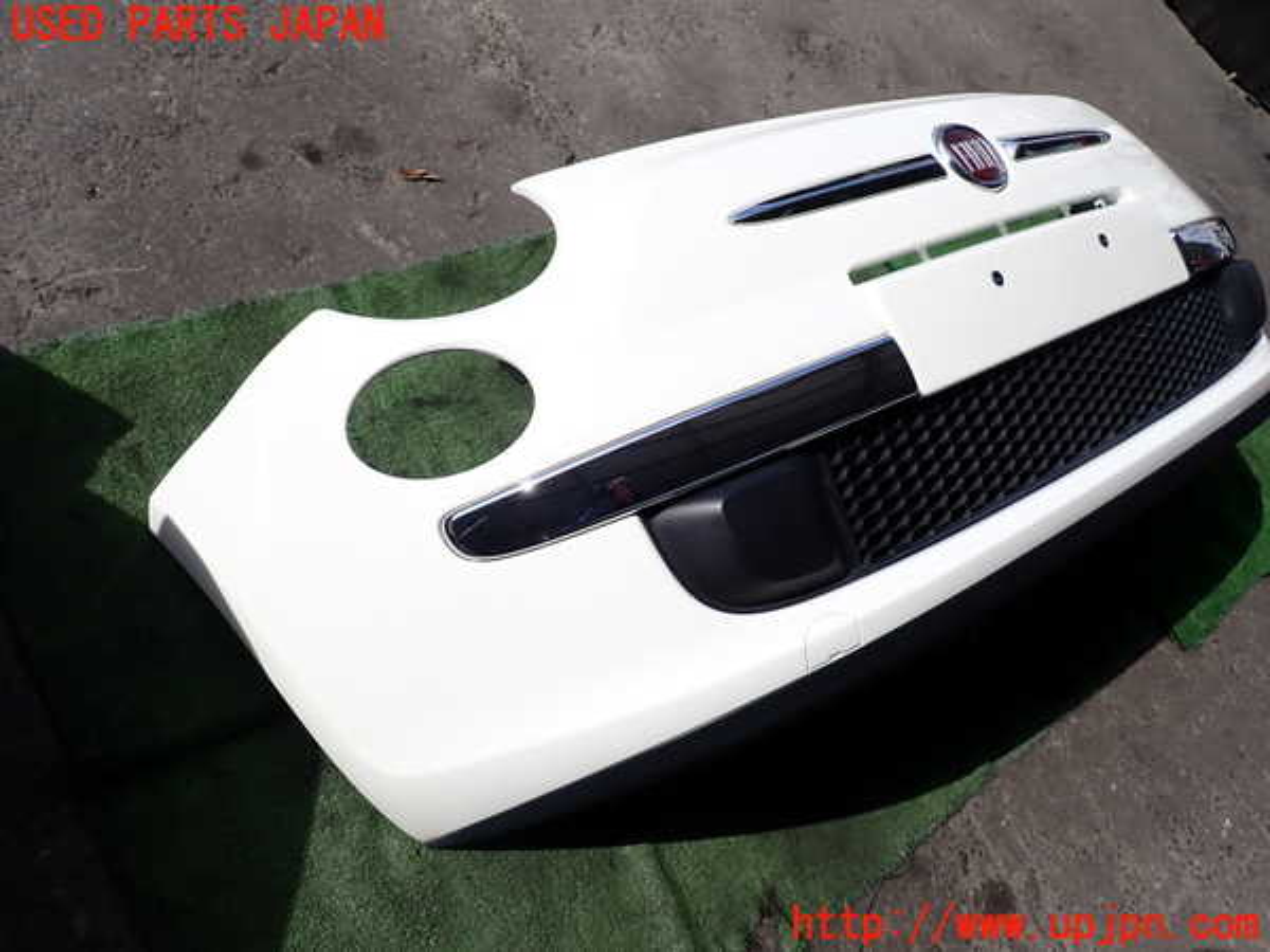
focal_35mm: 25
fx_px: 917
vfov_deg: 54.9
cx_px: 635
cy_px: 476
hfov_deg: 69.4
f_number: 8
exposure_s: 1/250
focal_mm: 4.5
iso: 100
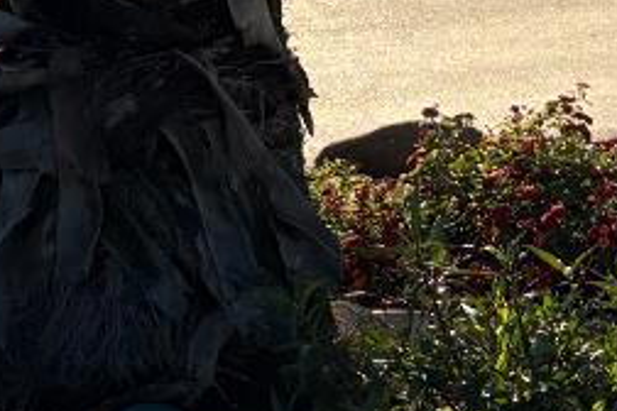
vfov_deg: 8.2
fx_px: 2759
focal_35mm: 161
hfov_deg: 12.7
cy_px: -373
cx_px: 115
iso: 50
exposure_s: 1/4329
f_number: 1.6
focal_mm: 5.96
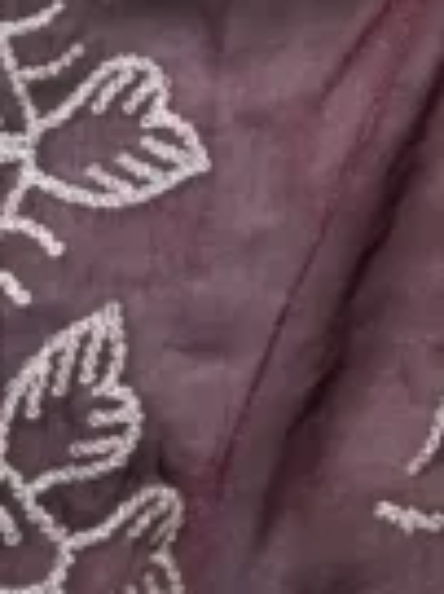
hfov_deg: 7.4
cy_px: -799
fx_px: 2980
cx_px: 1402
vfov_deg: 10.0
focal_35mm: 174
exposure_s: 1/100
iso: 50
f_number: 1.6
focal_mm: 5.96
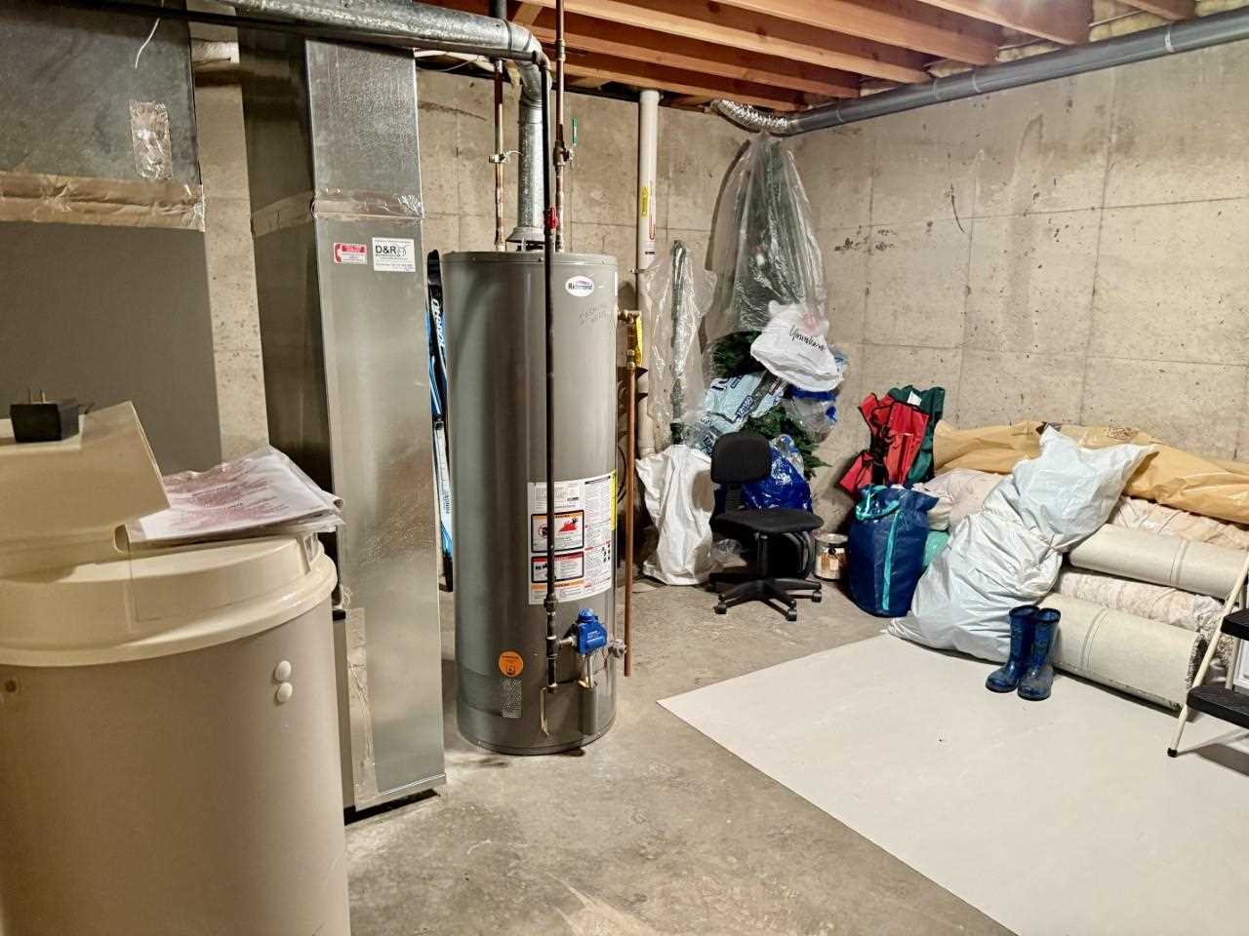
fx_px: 866
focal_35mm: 24
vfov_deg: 56.8
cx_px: 624
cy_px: 468
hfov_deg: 71.6
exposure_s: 1/40
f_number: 1.78
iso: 640
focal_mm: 6.76
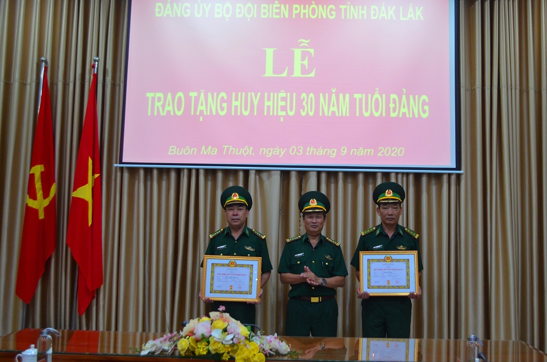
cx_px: 274
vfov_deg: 36.7
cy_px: 181
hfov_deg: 53.3
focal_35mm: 36
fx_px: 546
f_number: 4
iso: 800
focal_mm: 24
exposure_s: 1/50
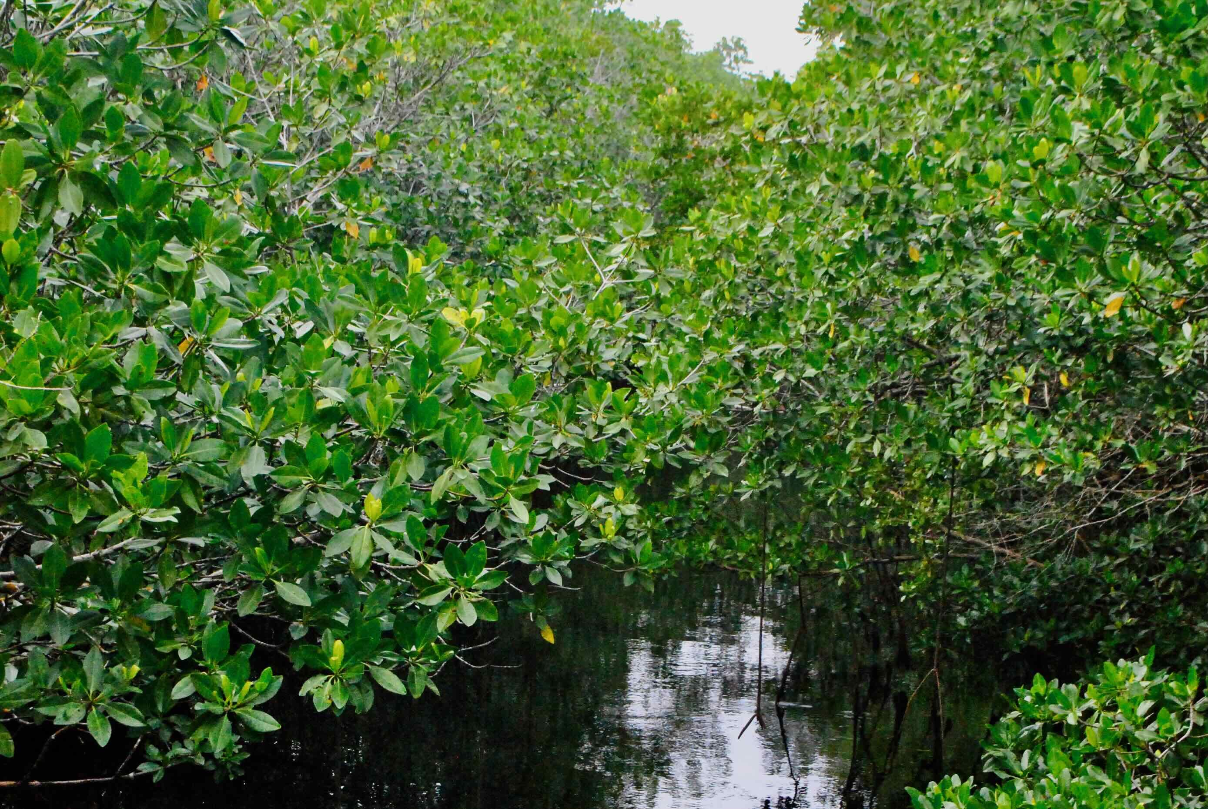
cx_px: 604
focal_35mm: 51
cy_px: 404
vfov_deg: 26.6
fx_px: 1713
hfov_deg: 38.8
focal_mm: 34
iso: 1600
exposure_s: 1/400
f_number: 10
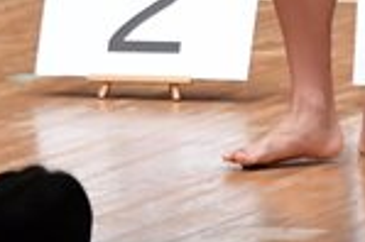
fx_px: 12649
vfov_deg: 1.1
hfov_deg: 1.7
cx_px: 582
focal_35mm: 1249
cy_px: -313
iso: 8000
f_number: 5.6
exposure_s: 1/400
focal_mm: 160
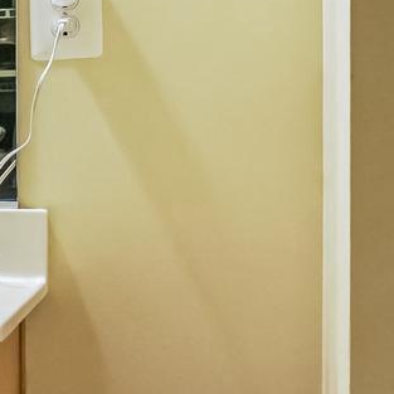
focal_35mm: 89
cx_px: -593
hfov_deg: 13.4
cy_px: 155
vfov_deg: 19.5
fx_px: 1146
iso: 1250
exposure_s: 1/50
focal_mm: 16
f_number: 4.5
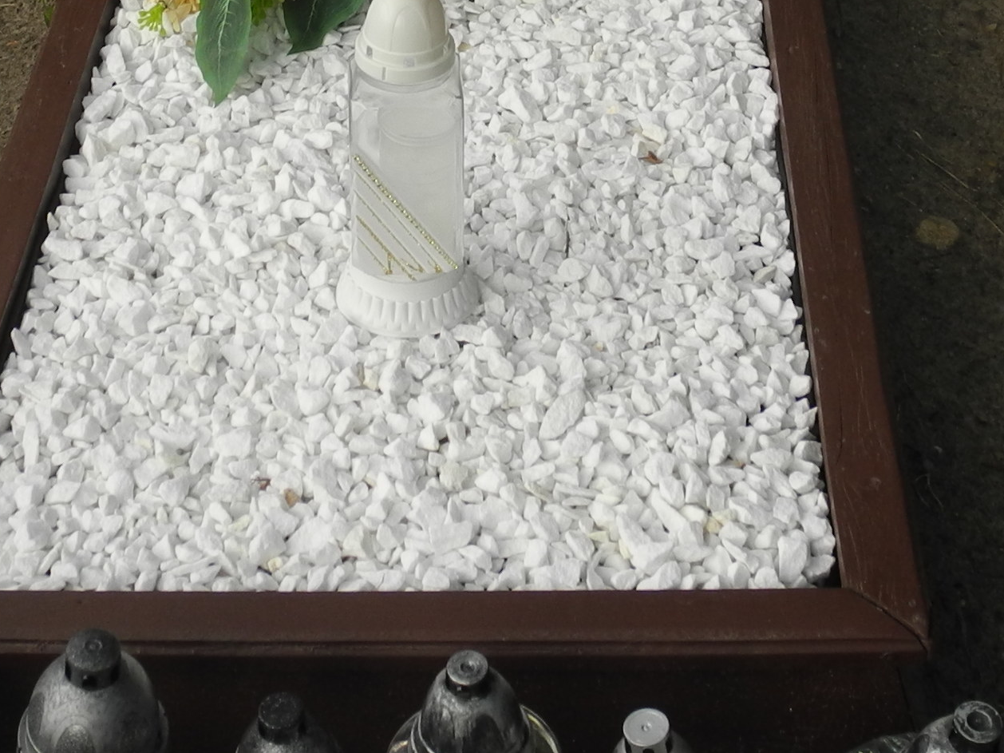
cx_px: 486
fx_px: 2523
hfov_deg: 22.5
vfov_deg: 16.0
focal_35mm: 87
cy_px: -254
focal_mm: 6.4
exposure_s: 1/500
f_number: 2.8
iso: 100
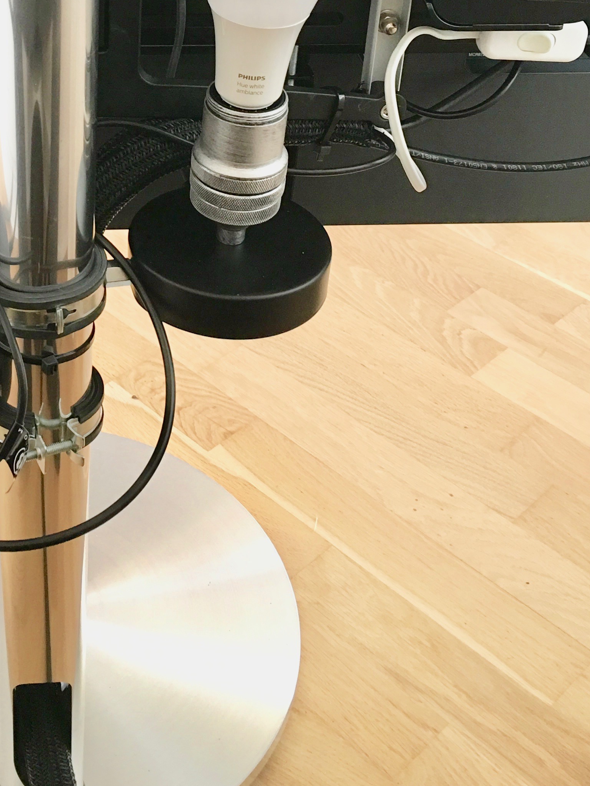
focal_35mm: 57
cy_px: 113
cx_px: 120
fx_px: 1295
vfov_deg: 32.5
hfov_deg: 25.2
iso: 64
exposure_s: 1/17
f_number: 2.2
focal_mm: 4.15
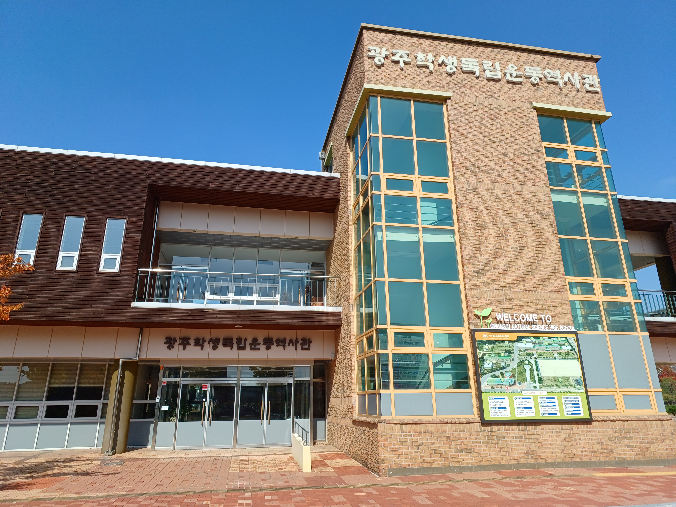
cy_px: 254
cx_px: 338
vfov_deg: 58.9
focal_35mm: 23
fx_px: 449
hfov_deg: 73.9
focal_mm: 5.06
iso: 20
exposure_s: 1/578
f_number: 1.8
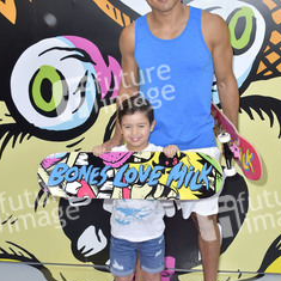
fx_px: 478
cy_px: 153
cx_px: 149
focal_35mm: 52
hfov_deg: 32.8
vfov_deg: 32.8
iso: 320
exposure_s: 1/250
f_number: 7.1
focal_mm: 36
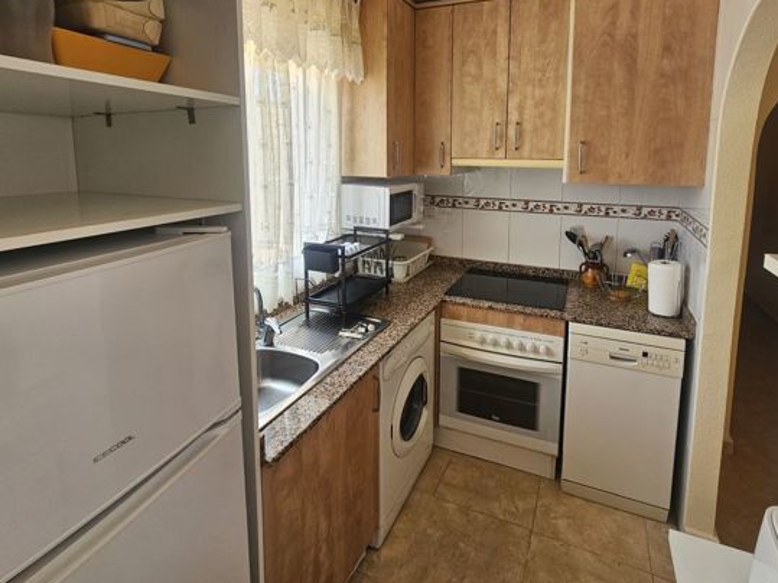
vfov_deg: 73.1
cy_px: 209
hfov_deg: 90.9
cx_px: 416
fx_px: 382
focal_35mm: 17
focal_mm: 2.2
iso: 64
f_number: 2.2
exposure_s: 1/100
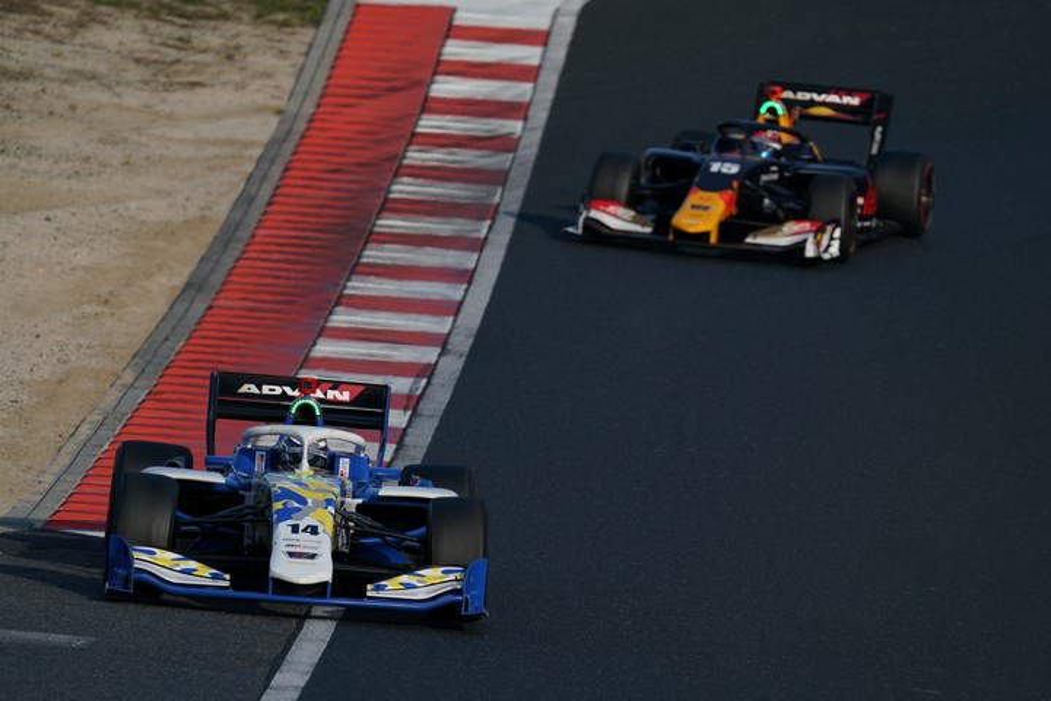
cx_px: 526
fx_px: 17515
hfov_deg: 3.4
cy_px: 350
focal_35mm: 600
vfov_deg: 2.3
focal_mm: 600
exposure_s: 1/800
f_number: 7.1
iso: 200
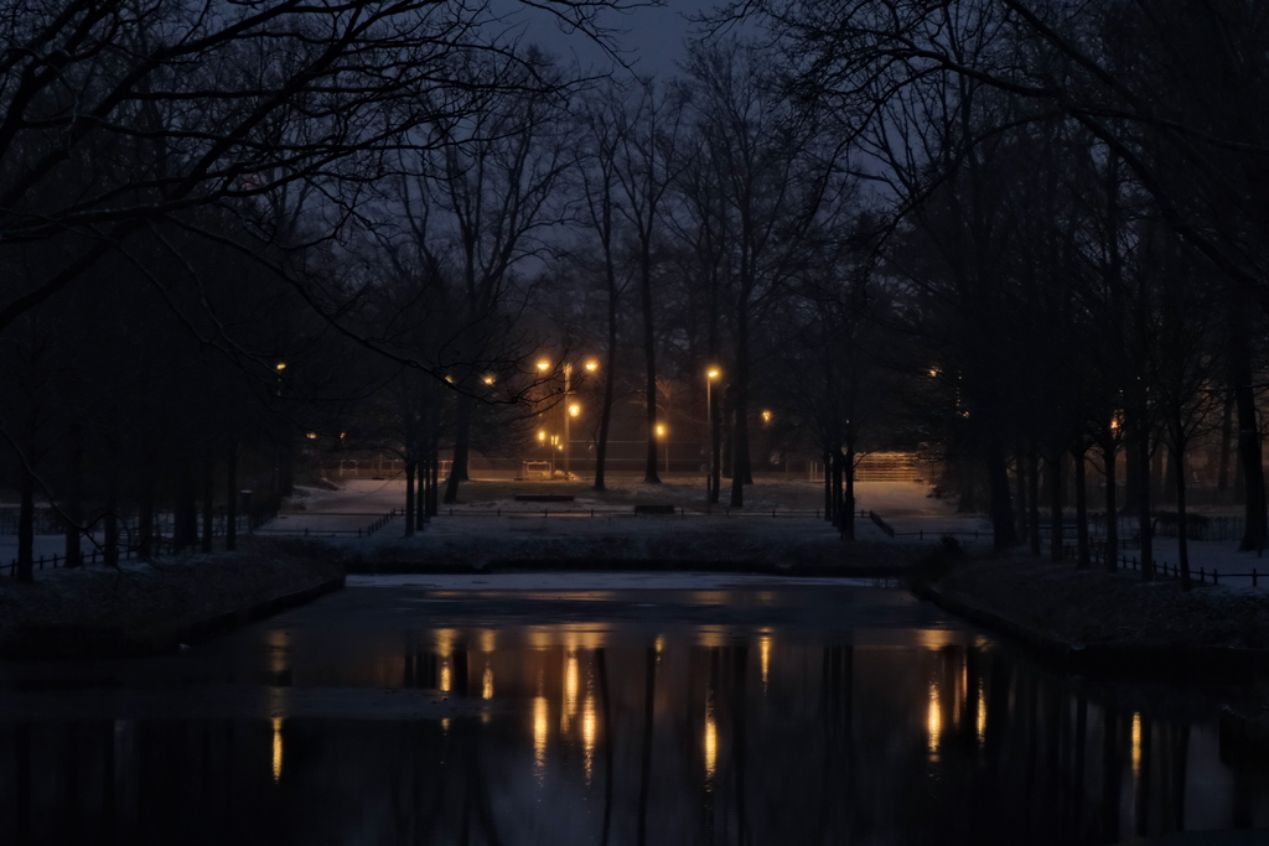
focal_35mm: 105
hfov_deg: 19.5
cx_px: 634
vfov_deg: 13.0
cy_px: 423
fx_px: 3702
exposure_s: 1/90
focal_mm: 70
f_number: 2.8
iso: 3200
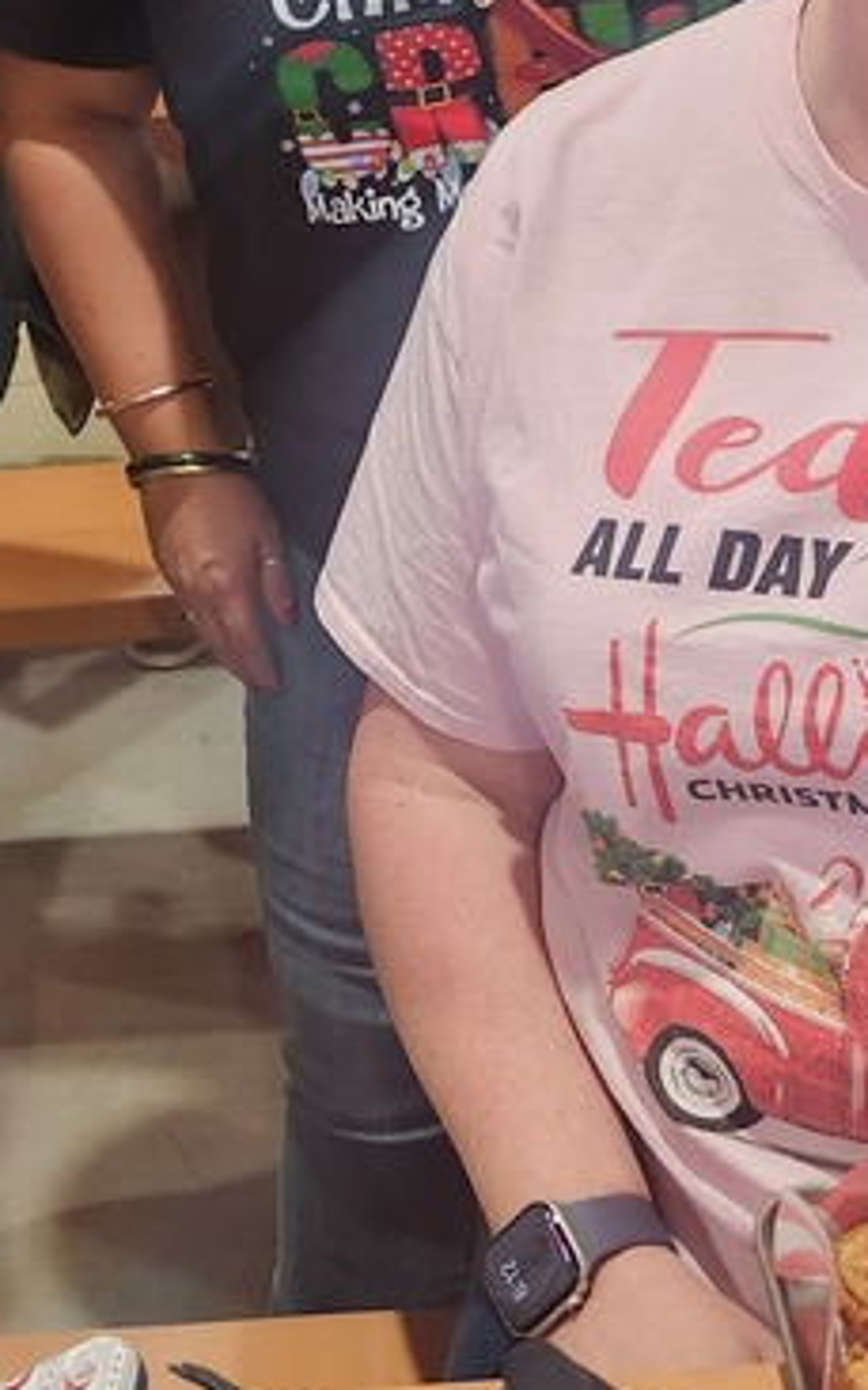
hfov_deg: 18.6
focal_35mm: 68
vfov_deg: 28.6
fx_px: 2577
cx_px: 0
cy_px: 49
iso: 500
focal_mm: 5.4
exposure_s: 1/60
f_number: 1.8
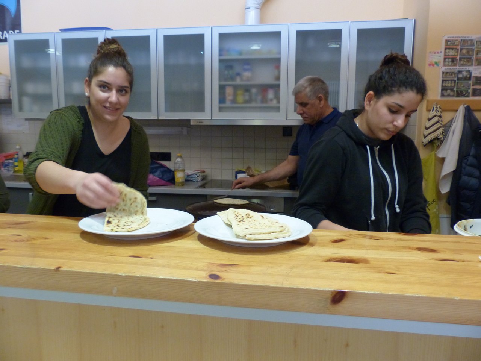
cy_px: 180
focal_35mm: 25
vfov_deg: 54.9
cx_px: 240
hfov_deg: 69.4
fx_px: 347
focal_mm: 4.5
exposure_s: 1/40
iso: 400
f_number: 2.8
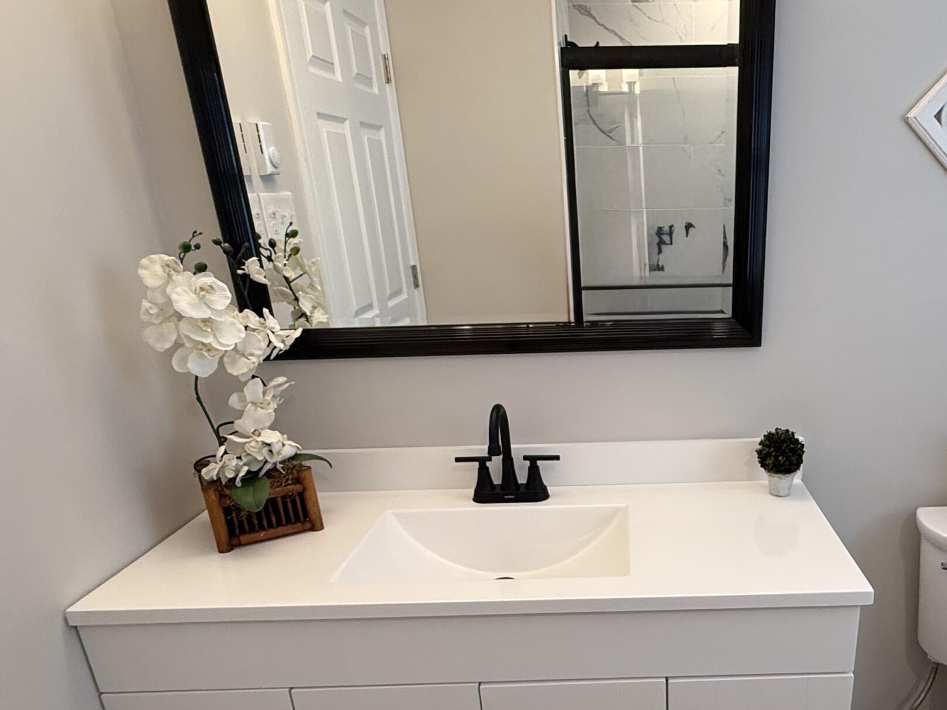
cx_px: 636
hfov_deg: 65.4
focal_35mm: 26
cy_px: 475
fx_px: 711
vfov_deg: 52.1
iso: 250
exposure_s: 1/120
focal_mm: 2.22
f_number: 2.2
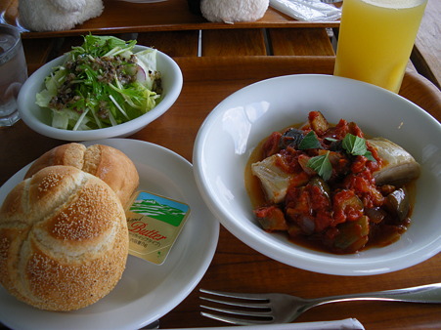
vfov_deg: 39.6
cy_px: 165
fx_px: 459
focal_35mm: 36
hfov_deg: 51.4
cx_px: 220
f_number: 3.5
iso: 64
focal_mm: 6.3
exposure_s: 1/80
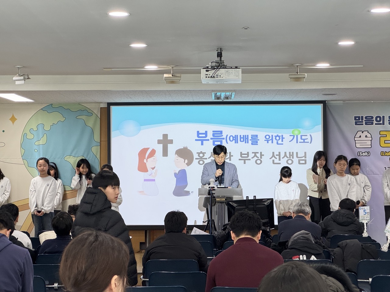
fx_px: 868
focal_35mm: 77
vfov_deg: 19.1
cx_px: 195
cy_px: 146
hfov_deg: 25.3
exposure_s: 1/120
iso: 250
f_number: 2.8
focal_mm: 9
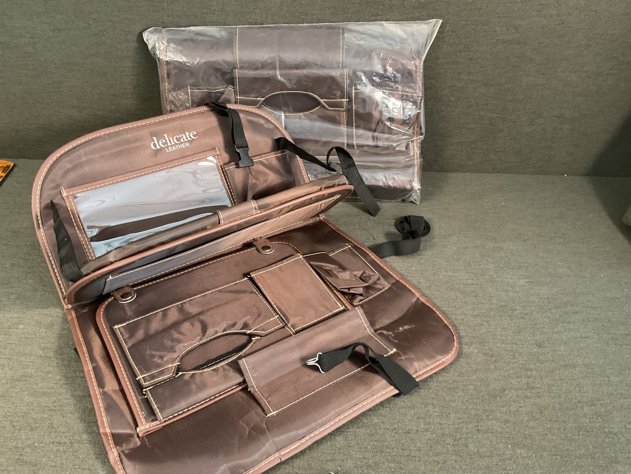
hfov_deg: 61.7
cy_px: 237
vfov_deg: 48.2
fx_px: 529
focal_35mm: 29
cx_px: 316
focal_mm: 3
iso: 320
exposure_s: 1/30
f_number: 1.8
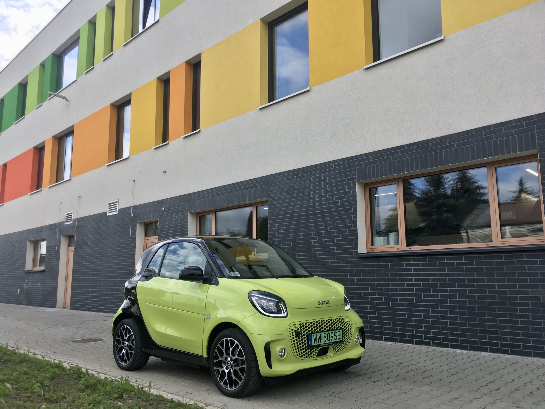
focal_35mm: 29
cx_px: 272
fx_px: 457
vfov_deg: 48.2
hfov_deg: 61.7
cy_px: 204
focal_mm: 4.15
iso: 25
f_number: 2.2
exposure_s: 1/587
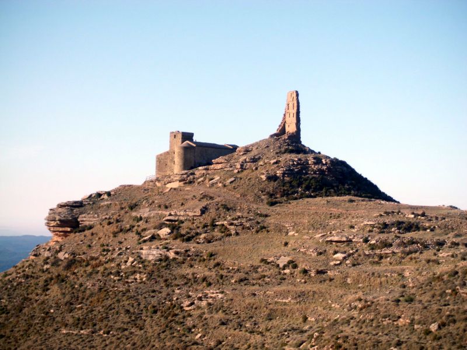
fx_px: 1511
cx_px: 234
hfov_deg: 17.6
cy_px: 175
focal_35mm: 112
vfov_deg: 13.2
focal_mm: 20.1
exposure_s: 1/200
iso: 64
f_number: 6
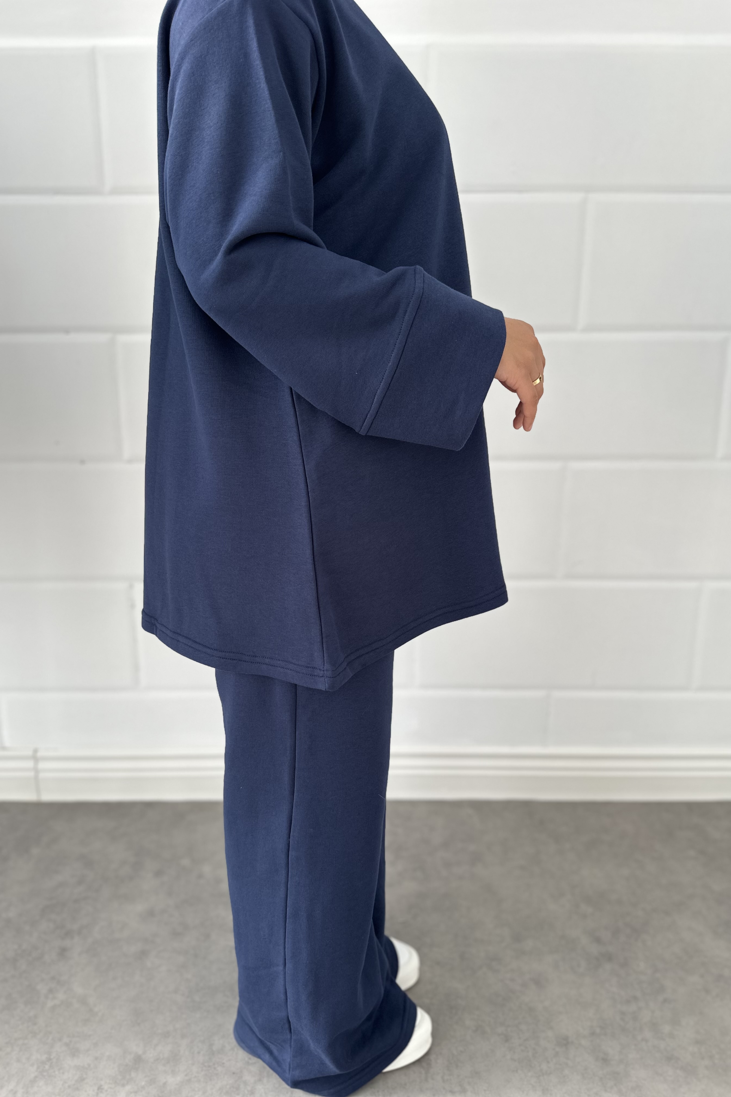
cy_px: 548
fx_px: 761
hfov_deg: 51.3
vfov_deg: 71.5
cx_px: 359
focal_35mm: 25
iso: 80
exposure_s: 1/332
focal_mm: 6.86
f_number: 1.78
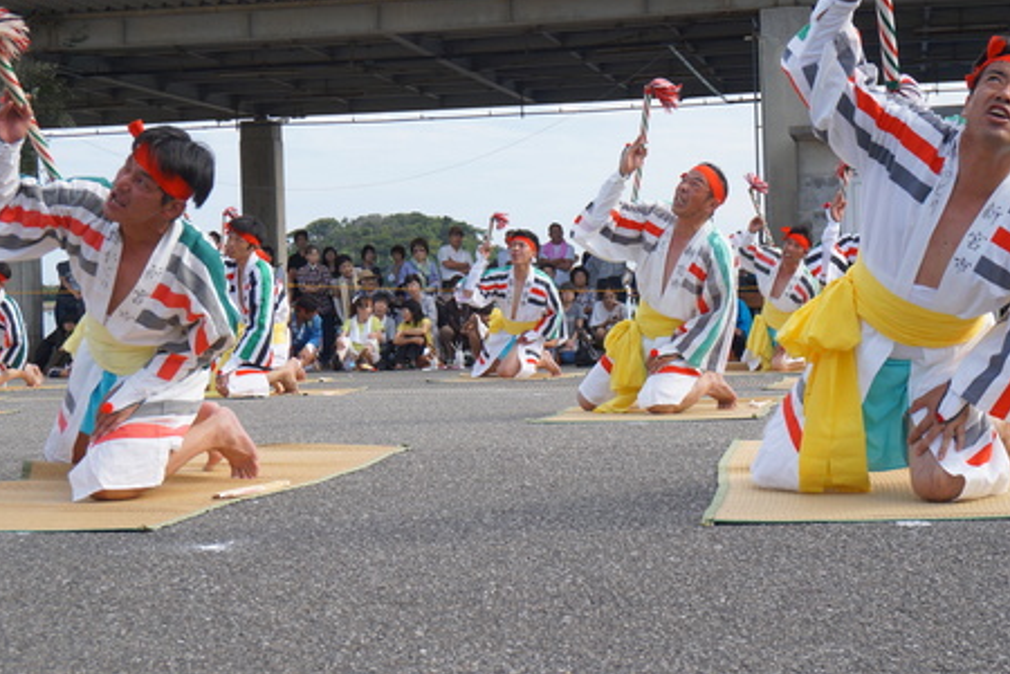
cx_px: 525
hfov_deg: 30.1
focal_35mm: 67
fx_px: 1880
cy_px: 268
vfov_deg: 20.3
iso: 200
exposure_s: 1/400
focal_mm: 34
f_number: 6.3
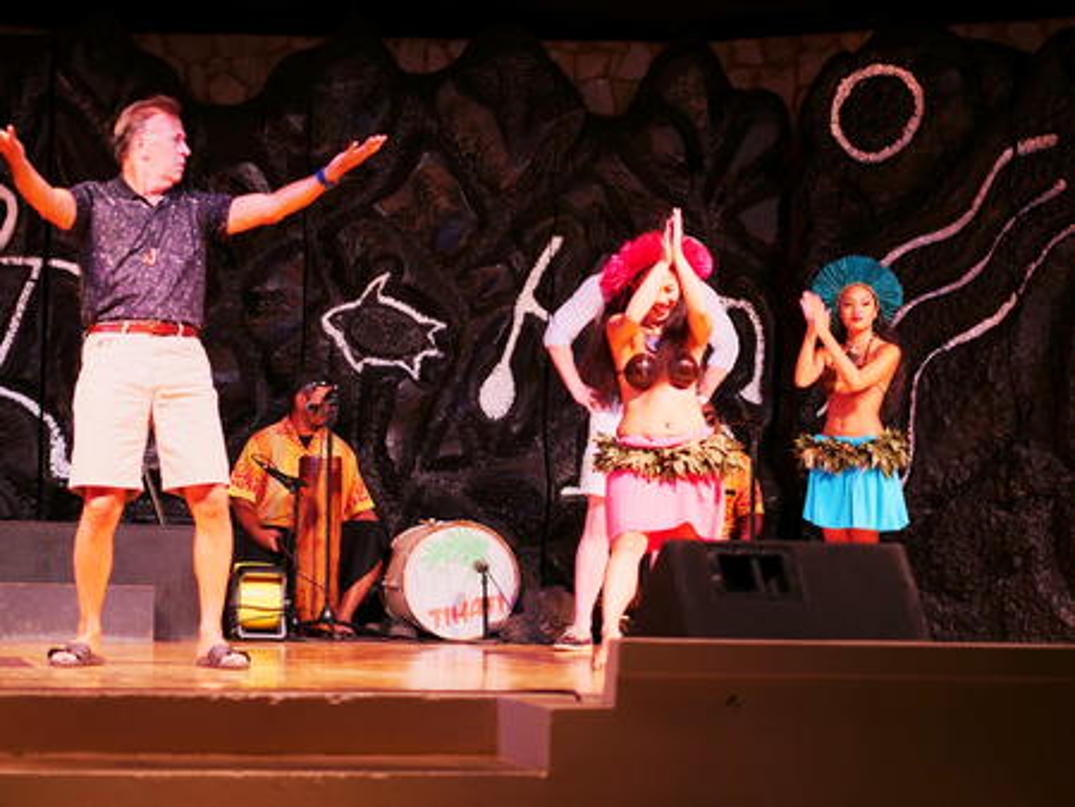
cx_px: 538
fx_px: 2796
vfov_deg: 16.4
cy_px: 404
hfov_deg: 21.8
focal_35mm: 90
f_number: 1.8
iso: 500
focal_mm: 45
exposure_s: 1/100
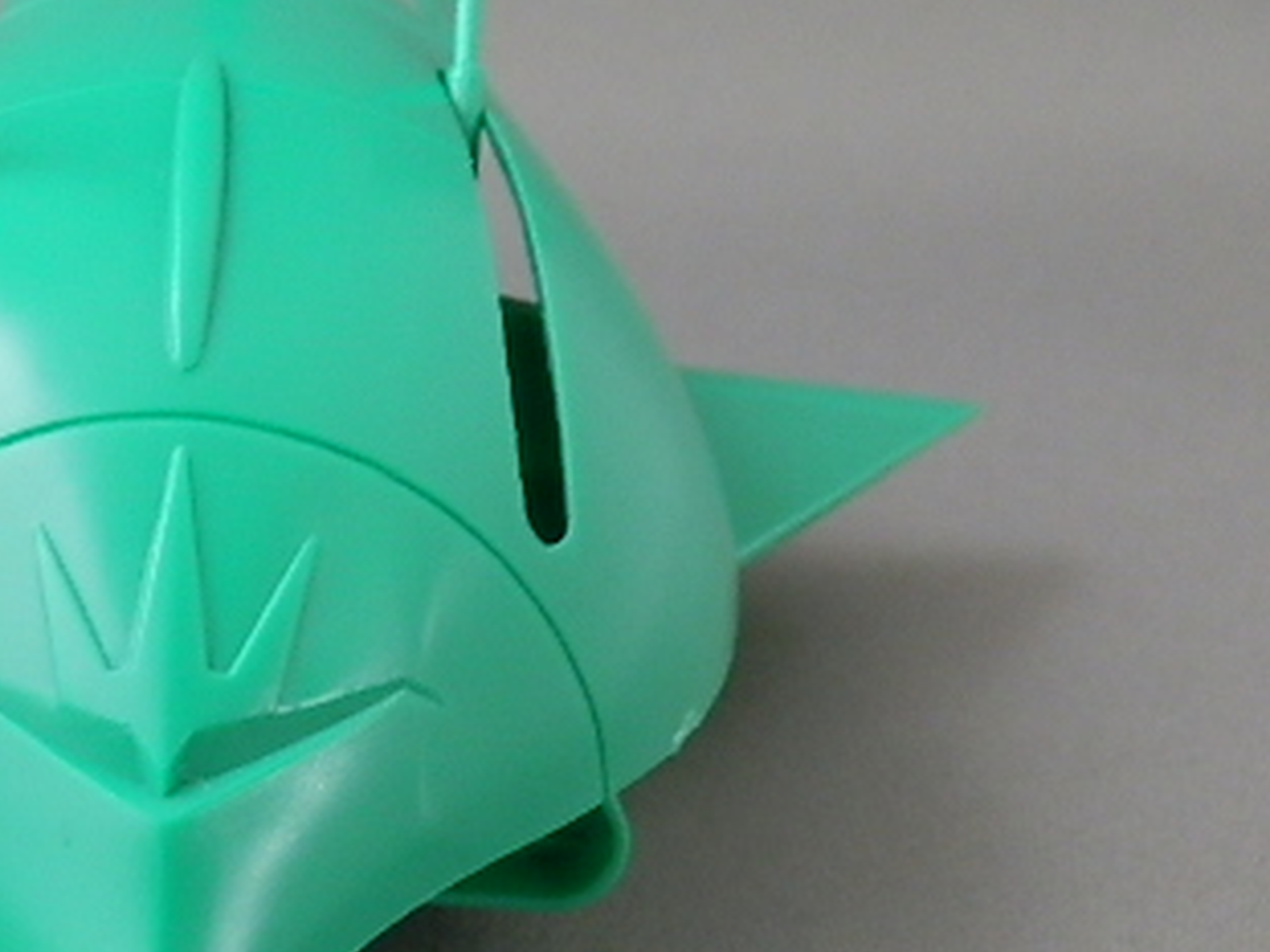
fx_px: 2567
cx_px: 127
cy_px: 474
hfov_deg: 26.8
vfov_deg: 21.0
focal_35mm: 70
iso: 200
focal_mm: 6.17
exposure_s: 1/10
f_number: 3.5
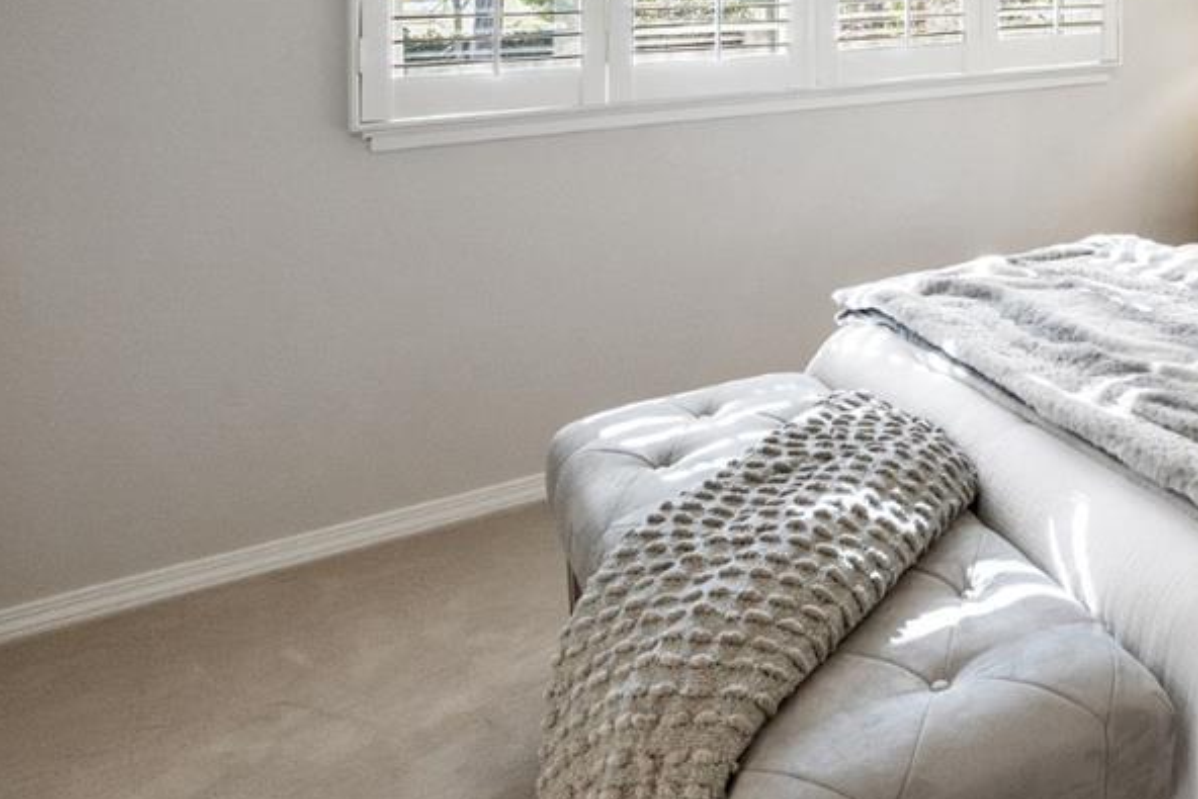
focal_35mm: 38
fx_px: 1265
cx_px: 1281
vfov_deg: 31.1
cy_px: -88
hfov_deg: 41.6
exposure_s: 1/40
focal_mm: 15
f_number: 8
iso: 400
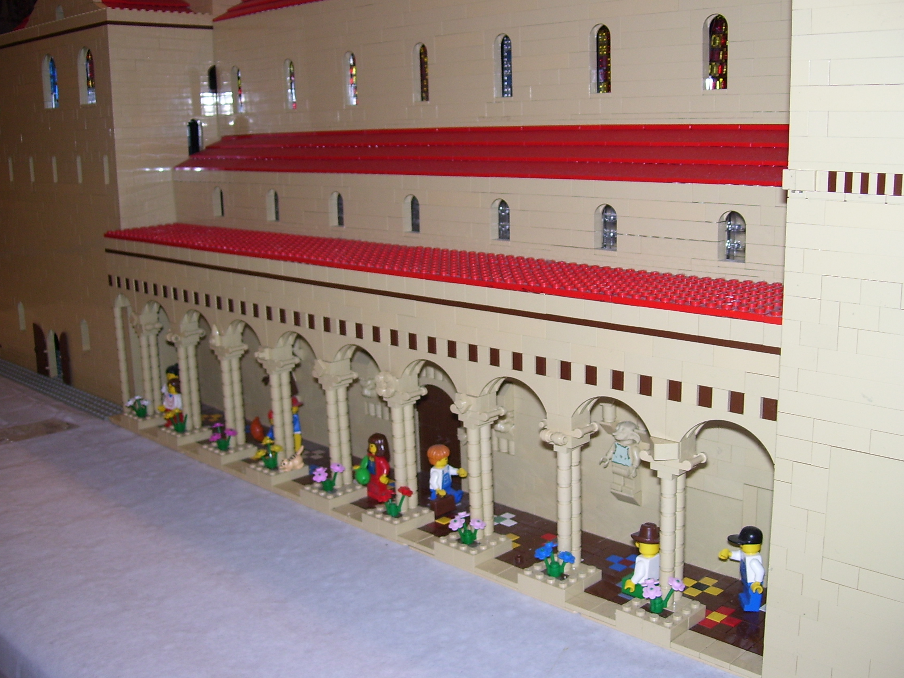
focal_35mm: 37
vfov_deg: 38.7
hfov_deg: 50.1
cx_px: 459
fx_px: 966
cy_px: 335
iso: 80
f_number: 2.7
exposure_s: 1/60
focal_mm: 6
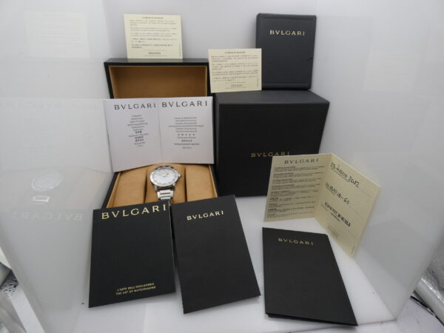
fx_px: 257
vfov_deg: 66.0
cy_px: 166
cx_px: 222
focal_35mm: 20
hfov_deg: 81.7
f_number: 2.8
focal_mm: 3.6
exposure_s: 1/200
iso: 80
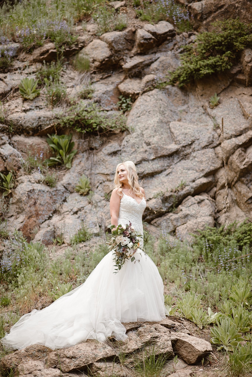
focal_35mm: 85
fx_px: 892
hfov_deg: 16.1
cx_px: 126
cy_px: 188
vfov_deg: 23.9
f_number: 1.8
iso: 200
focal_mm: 85
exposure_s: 1/1000
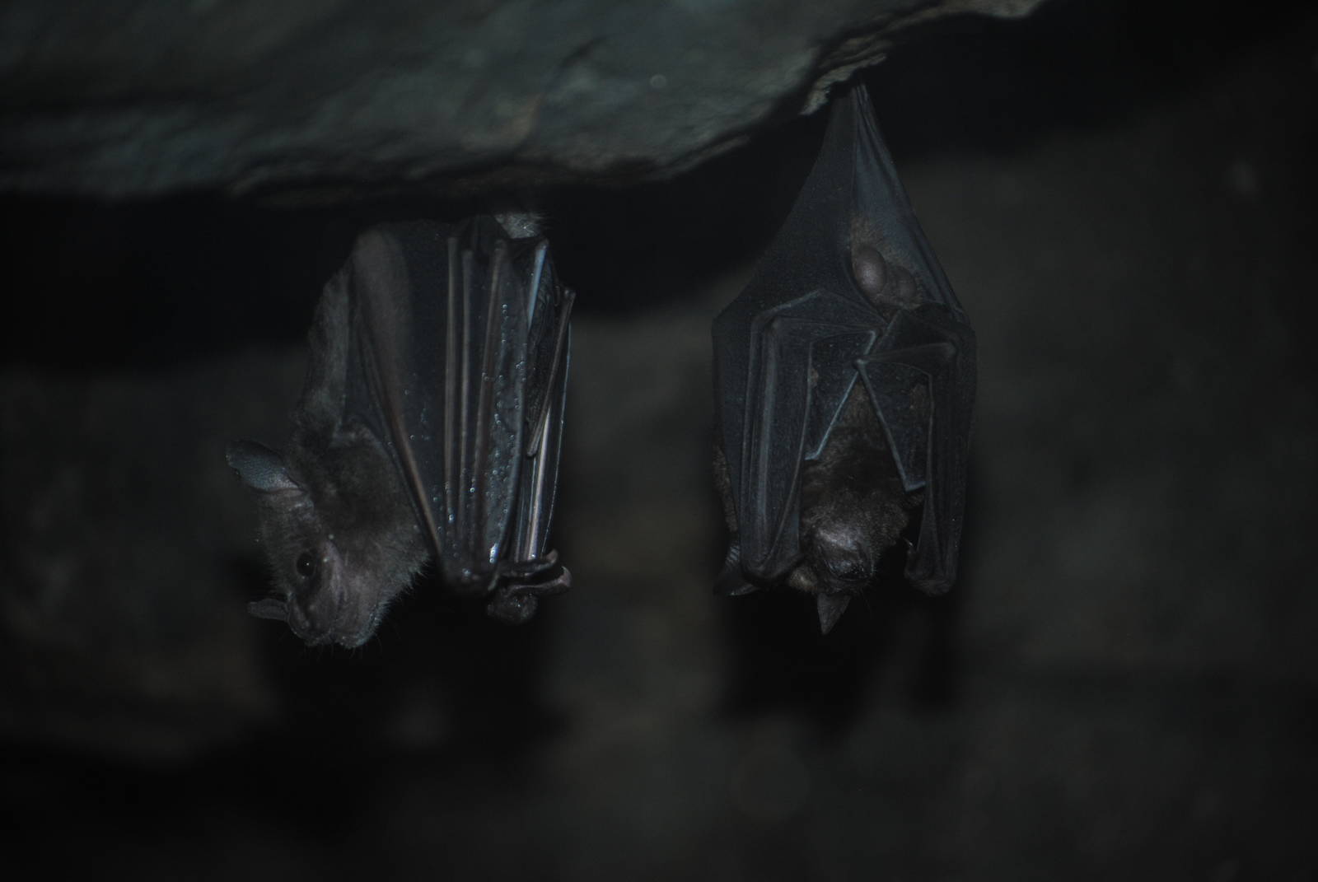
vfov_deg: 9.2
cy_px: 441
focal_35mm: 150
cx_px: 659
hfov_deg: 13.7
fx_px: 5498
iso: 200
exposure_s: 1/60
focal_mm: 100
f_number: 4.5
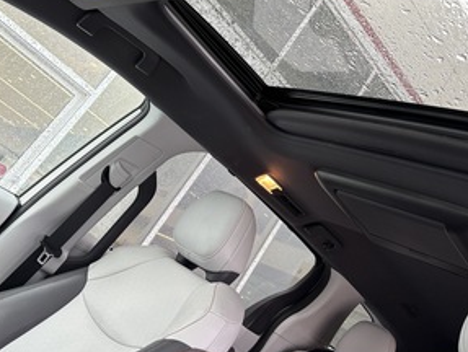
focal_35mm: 38
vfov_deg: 37.8
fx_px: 514
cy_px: 157
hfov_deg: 48.4
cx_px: 295
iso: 125
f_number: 1.6
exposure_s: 1/92
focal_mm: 5.96
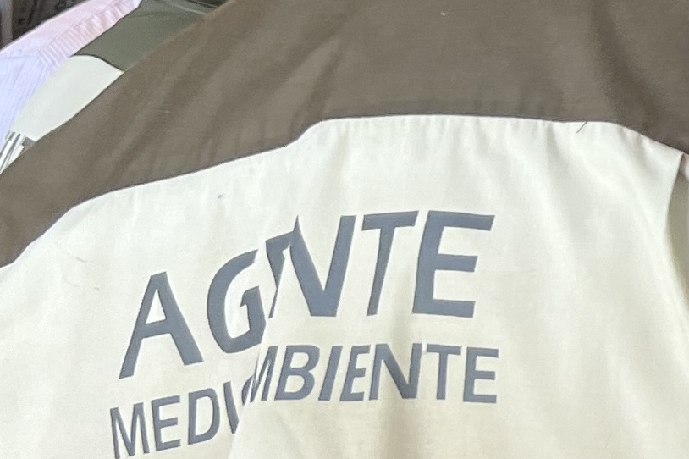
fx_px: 2563
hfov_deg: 12.9
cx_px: 1478
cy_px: -114
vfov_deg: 10.0
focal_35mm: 134
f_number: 1.5
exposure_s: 1/121
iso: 80
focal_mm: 5.7
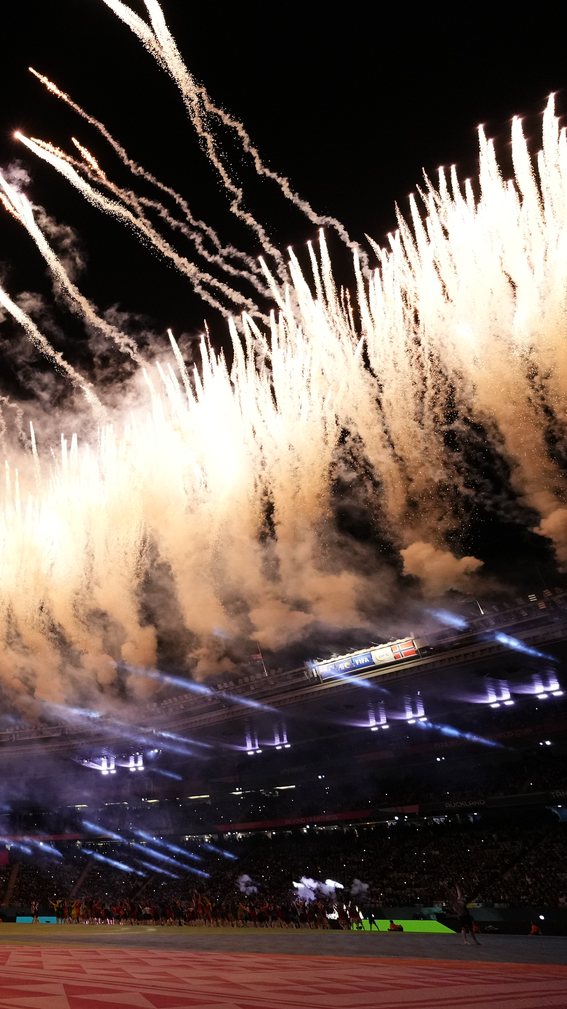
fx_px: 799
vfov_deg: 64.5
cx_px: -213
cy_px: 497
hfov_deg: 29.4
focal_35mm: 30
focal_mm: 16.5
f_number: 4
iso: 2500
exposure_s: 1/640
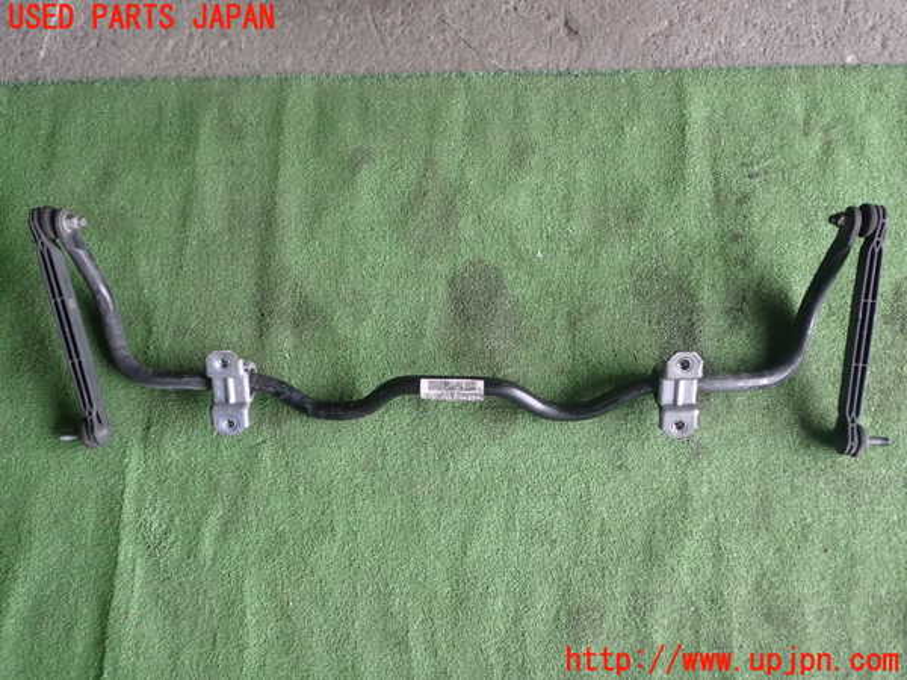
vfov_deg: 44.2
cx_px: 454
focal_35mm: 32
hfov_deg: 56.8
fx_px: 838
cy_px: 340
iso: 200
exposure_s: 1/50
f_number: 2.4
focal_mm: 5.79
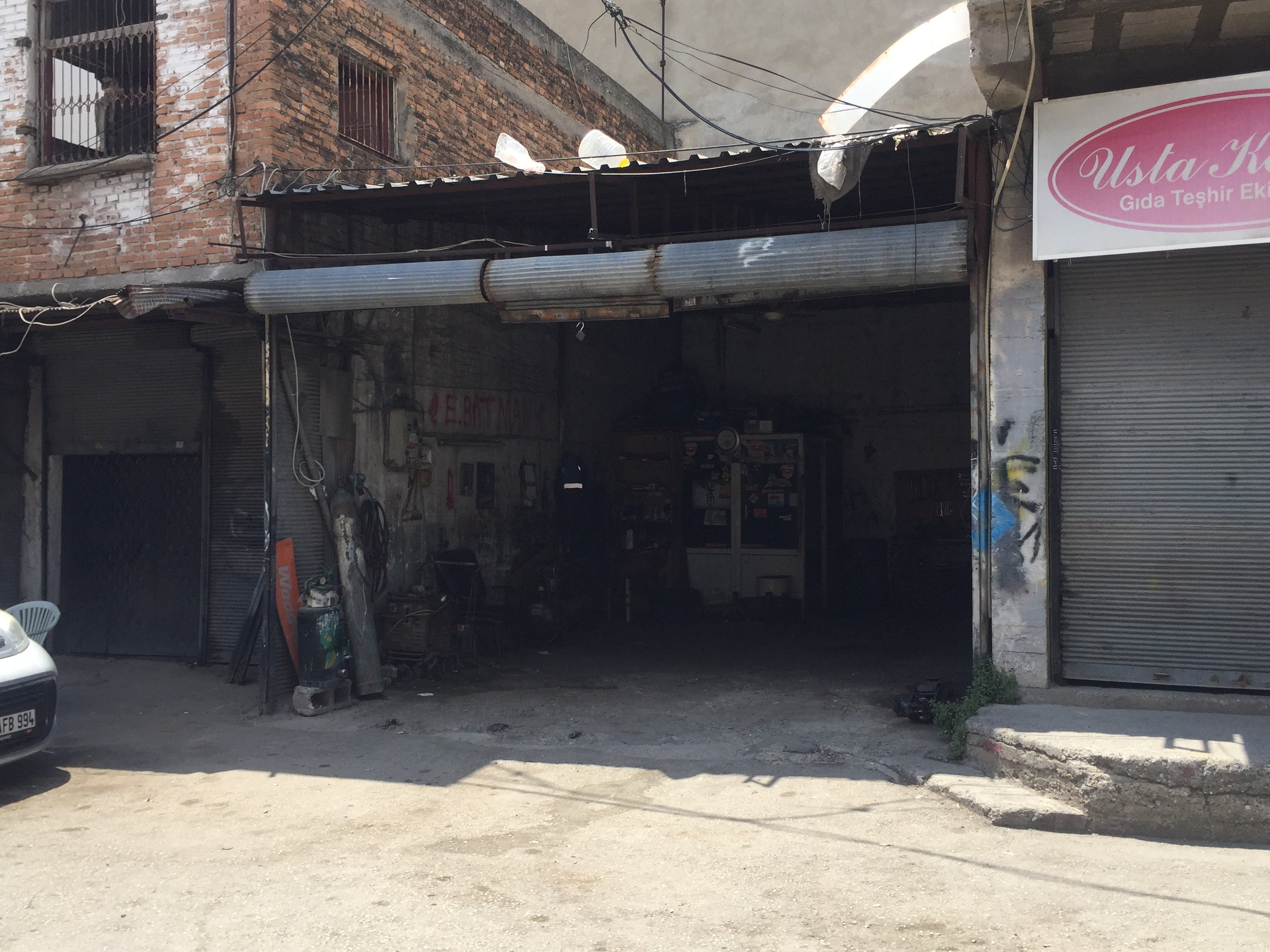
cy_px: 473
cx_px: 629
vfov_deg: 41.8
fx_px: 1247
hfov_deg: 54.0
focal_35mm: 34
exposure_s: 1/1236
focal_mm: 4.15
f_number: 2.2
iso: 32
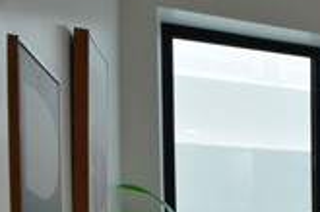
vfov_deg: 19.8
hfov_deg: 20.4
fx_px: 567
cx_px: 597
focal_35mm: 64
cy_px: 257
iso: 320
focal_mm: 11
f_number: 11
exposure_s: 1/13
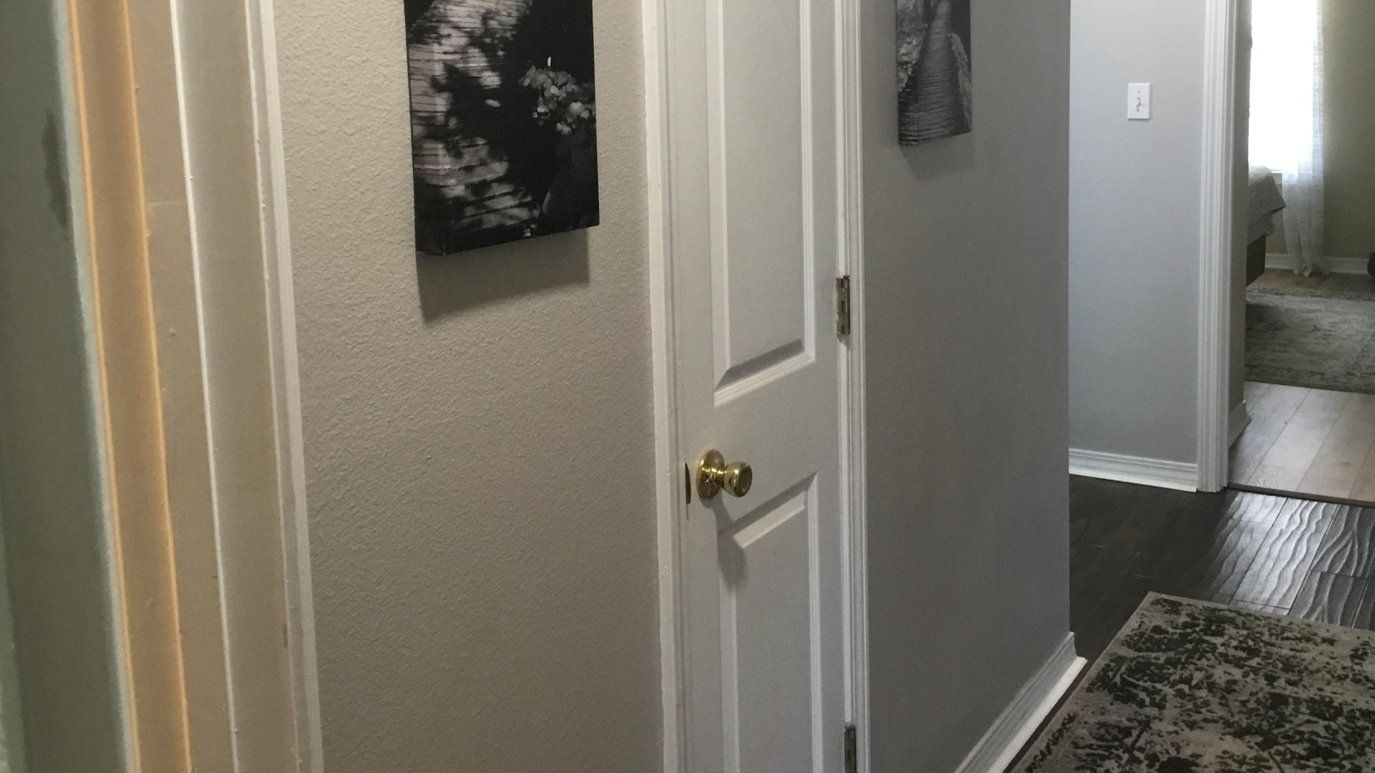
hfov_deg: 51.4
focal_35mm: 39
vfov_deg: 30.0
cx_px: 785
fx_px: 1422
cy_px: 214
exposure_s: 1/30
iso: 100
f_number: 2.4
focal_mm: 3.3
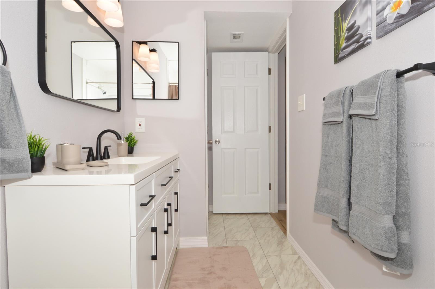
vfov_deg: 67.3
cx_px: 218
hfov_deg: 90.1
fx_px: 217
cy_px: 144
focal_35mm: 18
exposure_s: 1/100
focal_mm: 12
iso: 400
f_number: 11
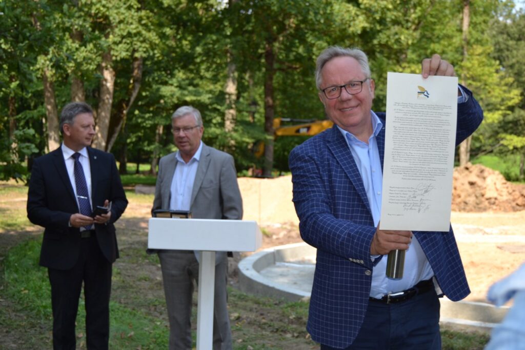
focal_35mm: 57
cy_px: 175
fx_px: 831
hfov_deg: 35.1
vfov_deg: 23.8
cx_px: 262
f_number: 5
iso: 100
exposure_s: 1/200
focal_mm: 38
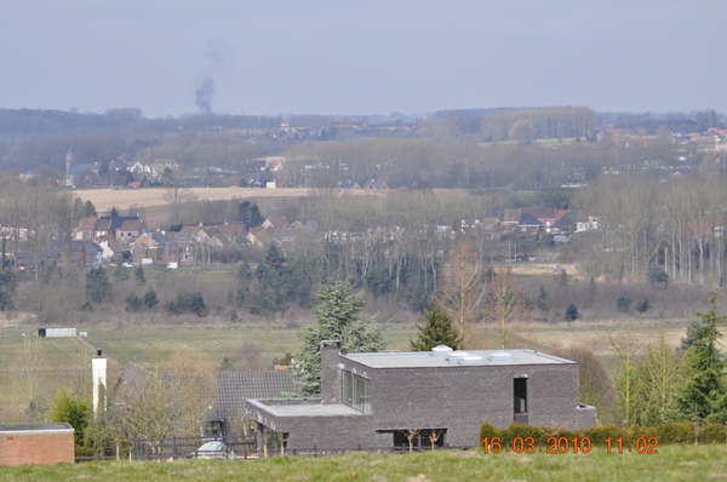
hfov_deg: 11.8
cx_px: 364
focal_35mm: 174
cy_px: 241
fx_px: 3508
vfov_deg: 7.9
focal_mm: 116
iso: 200
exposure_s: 1/350
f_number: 11
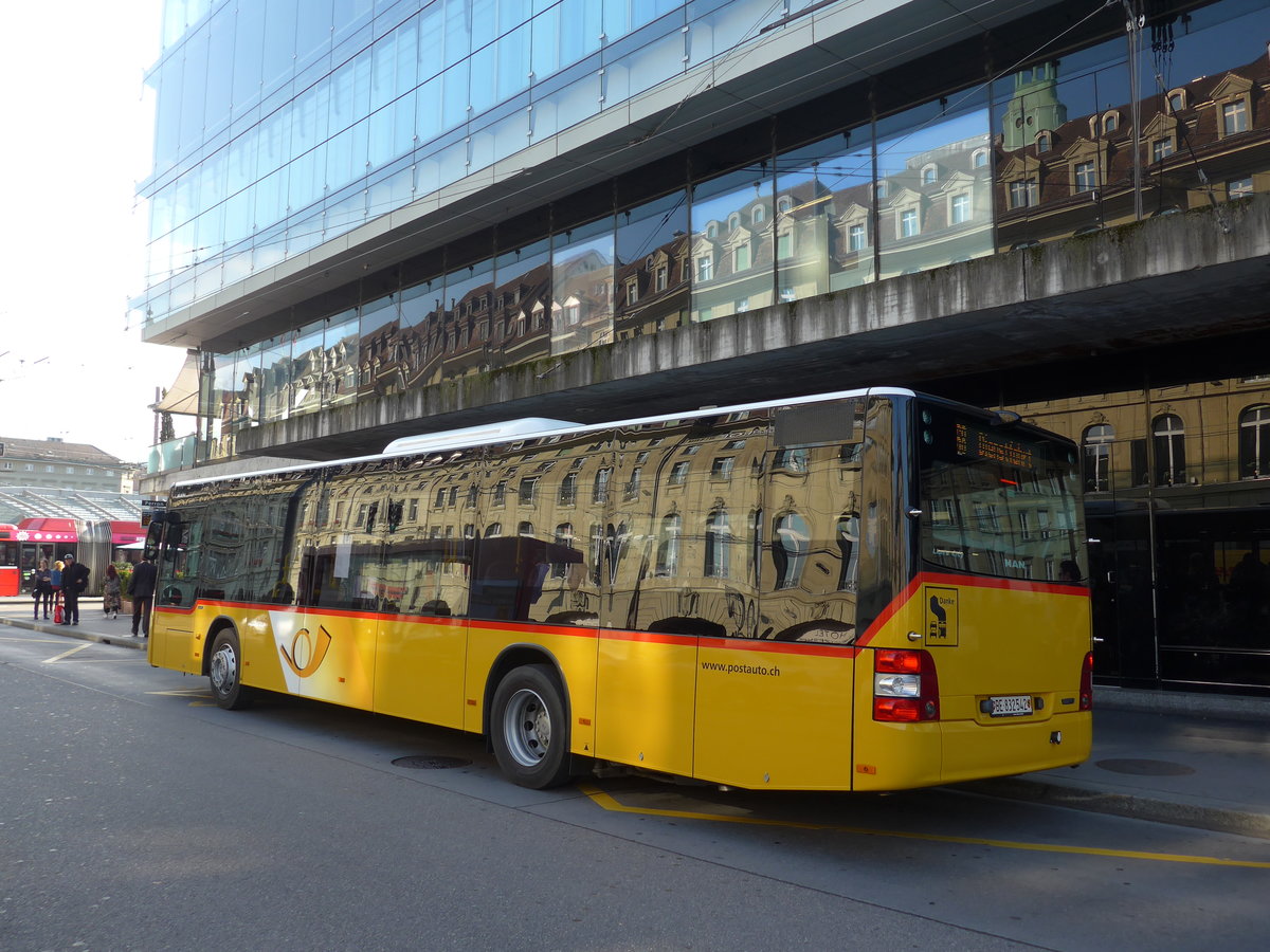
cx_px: 635
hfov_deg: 61.7
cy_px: 476
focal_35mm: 29
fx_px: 1064
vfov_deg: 48.2
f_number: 2.8
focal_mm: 6
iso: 80
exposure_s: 1/250
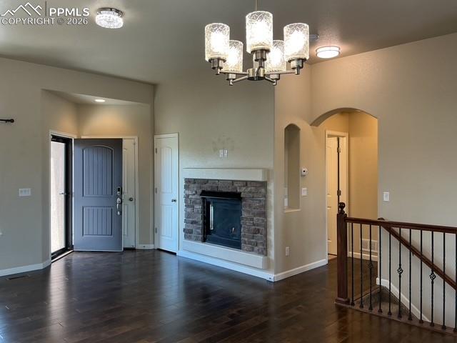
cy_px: 172
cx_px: 228
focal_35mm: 29
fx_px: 383
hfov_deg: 61.7
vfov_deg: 48.2
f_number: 1.8
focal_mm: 3
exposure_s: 1/120
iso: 64
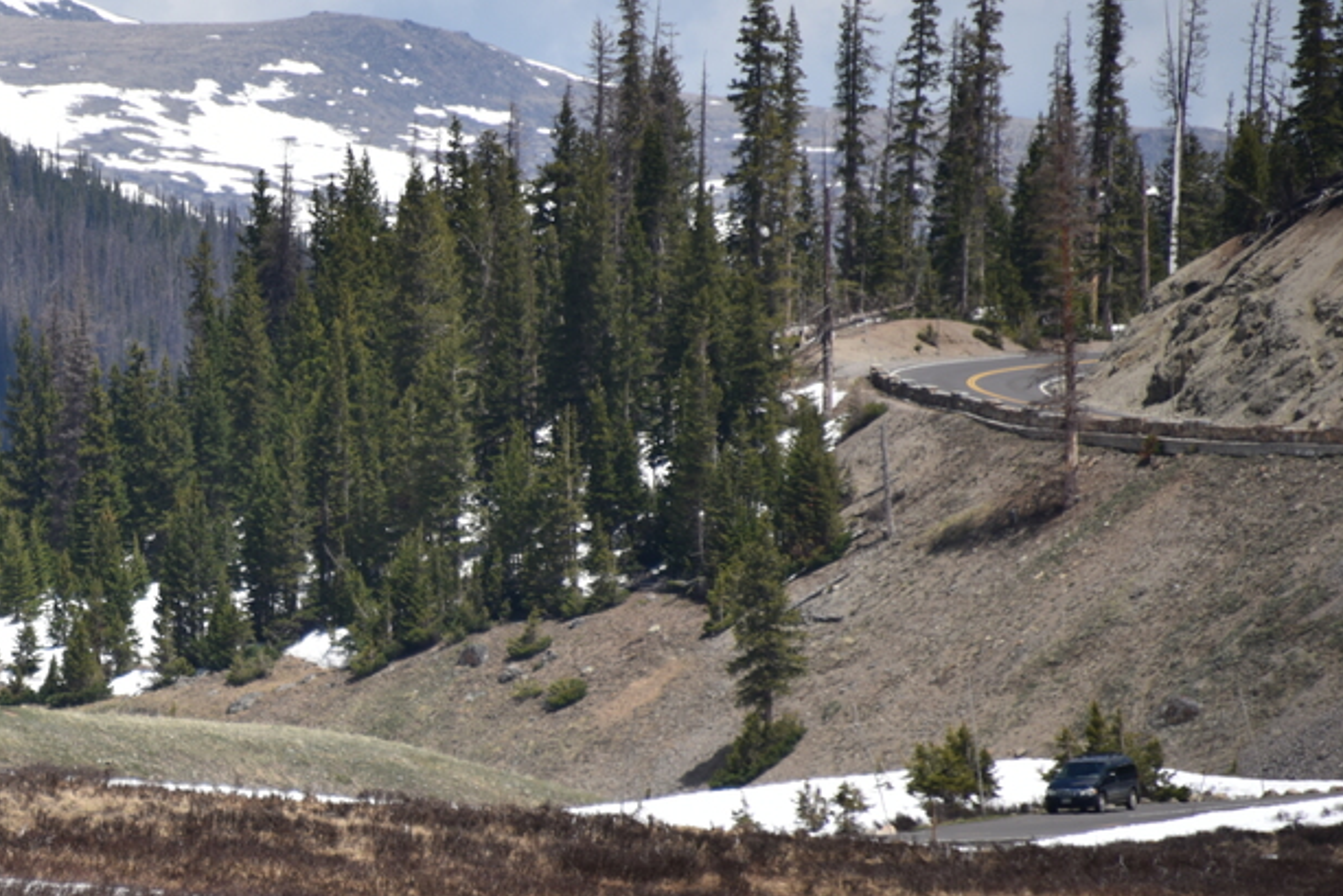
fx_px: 23357
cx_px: -37
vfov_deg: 2.2
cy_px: 480
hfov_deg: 3.3
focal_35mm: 626
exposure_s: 1/640
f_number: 5.6
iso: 110
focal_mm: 300
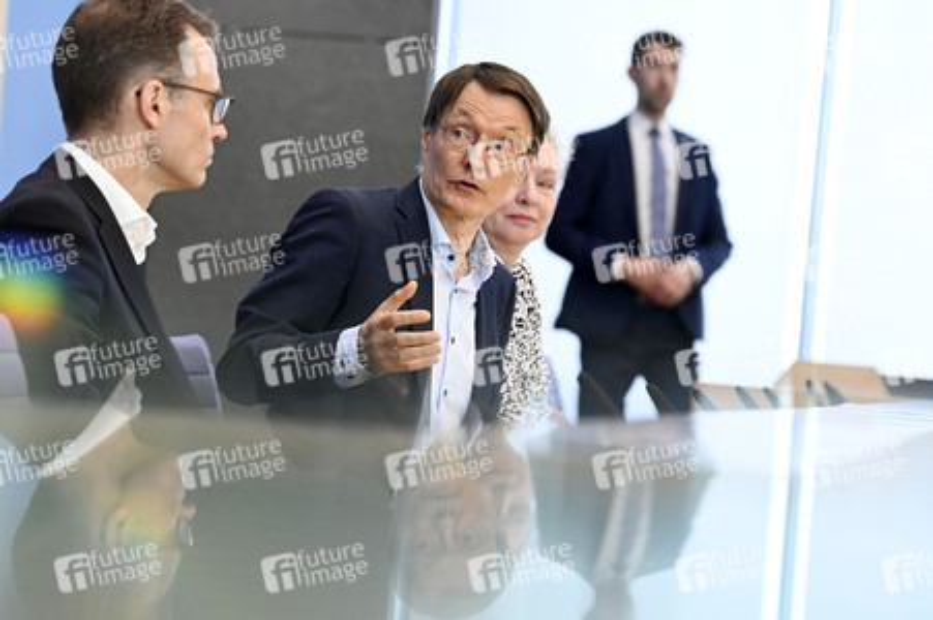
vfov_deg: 7.8
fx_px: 4532
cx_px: 466
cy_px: 310
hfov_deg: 11.8
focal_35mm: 175
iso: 3200
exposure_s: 1/500
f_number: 5.6
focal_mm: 175
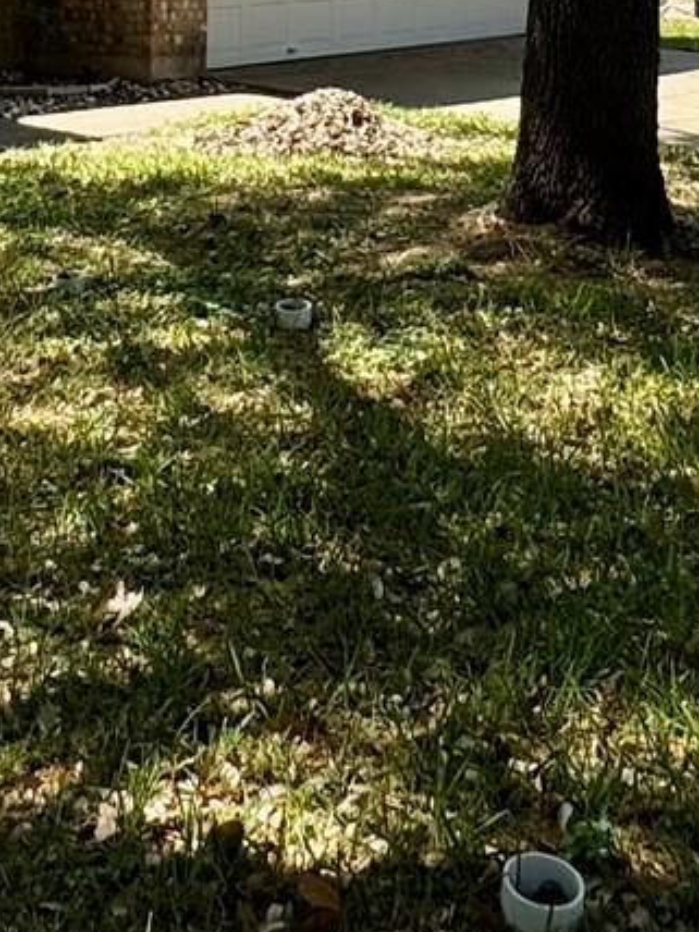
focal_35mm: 67
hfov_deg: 21.9
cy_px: -603
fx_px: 1804
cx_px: 346
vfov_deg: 21.9
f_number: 2.2
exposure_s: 1/804
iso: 50
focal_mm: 2.22
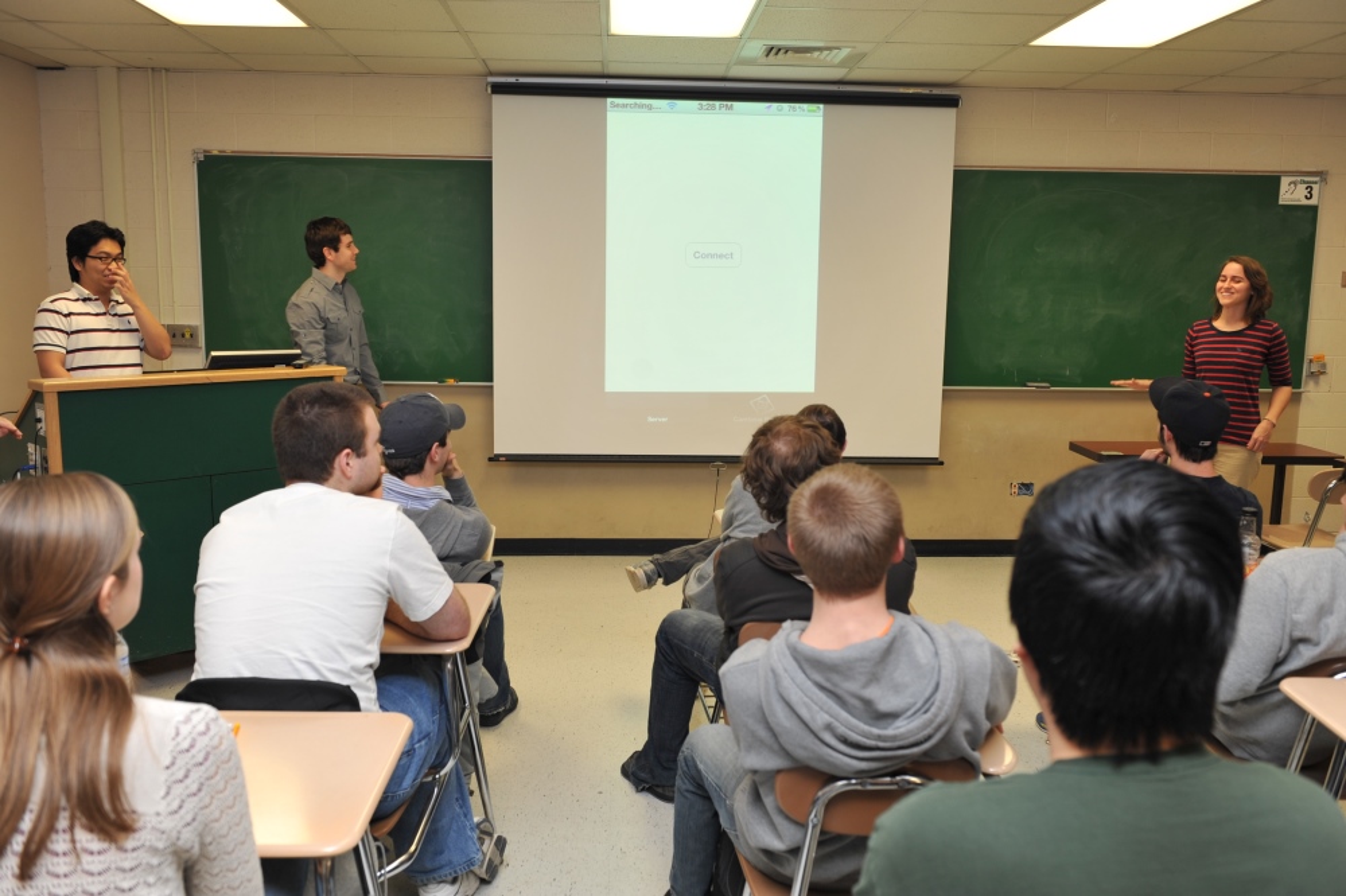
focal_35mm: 32
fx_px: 1196
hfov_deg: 58.7
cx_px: 673
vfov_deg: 41.1
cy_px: 448
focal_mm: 32
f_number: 5
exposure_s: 1/60
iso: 320
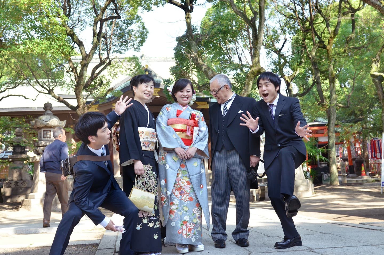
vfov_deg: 28.8
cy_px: 128
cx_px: 192
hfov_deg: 42.4
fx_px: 495
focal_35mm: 46
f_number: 5.6
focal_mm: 31
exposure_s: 1/640
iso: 800
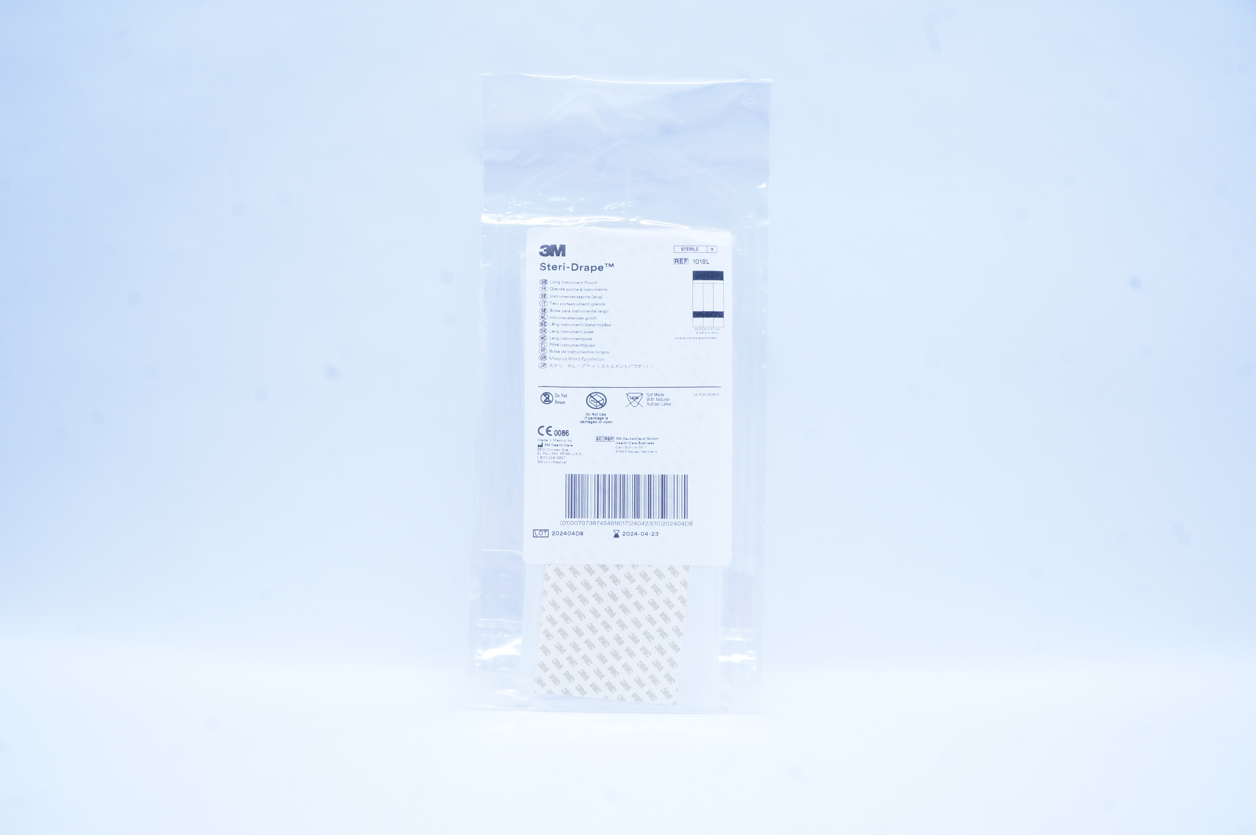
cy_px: 418
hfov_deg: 67.4
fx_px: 941
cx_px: 628
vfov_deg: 47.8
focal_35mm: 27
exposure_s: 1/10
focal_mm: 18
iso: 400
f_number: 14
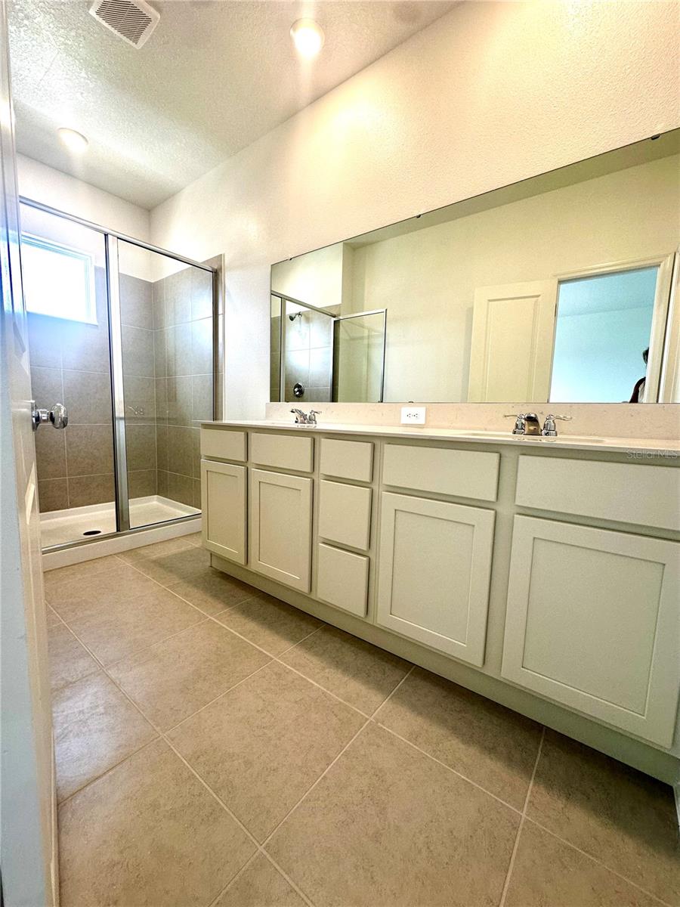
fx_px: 367
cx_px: 340
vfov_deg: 102.1
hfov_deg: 85.7
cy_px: 454
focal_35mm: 14
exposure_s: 1/120
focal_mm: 2.22
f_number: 2.2
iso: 100
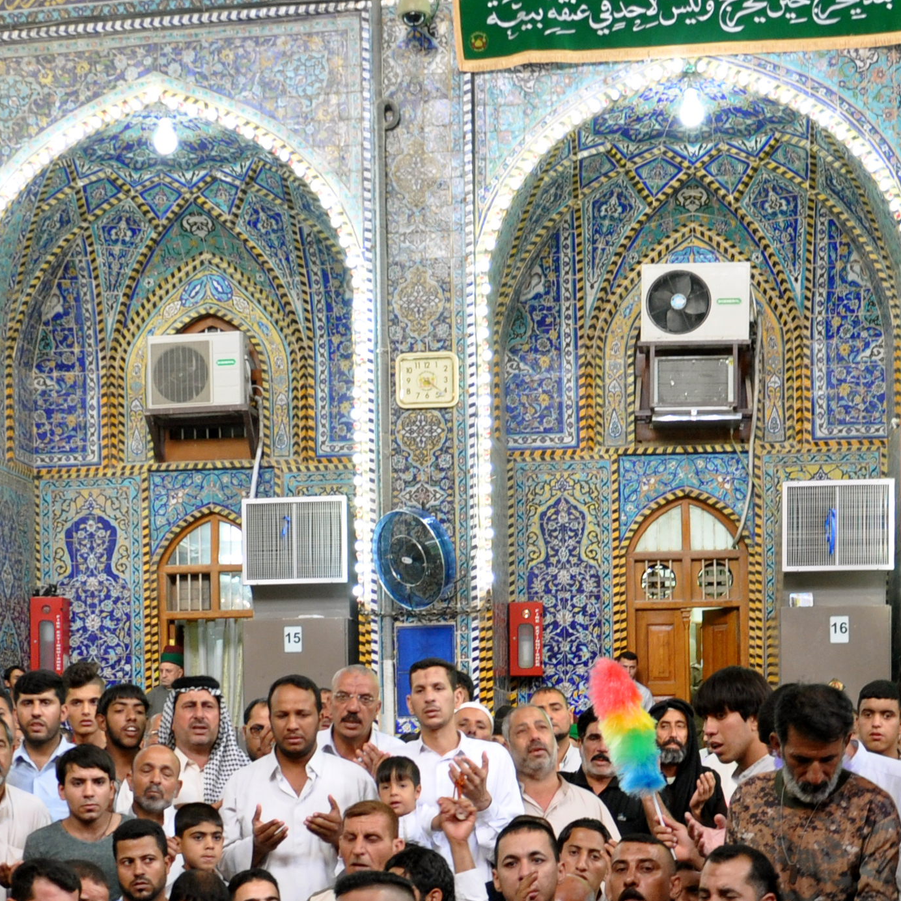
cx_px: 236
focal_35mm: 71
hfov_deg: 24.1
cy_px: 920
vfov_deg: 23.2
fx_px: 2091
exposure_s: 1/25
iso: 400
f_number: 5
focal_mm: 18
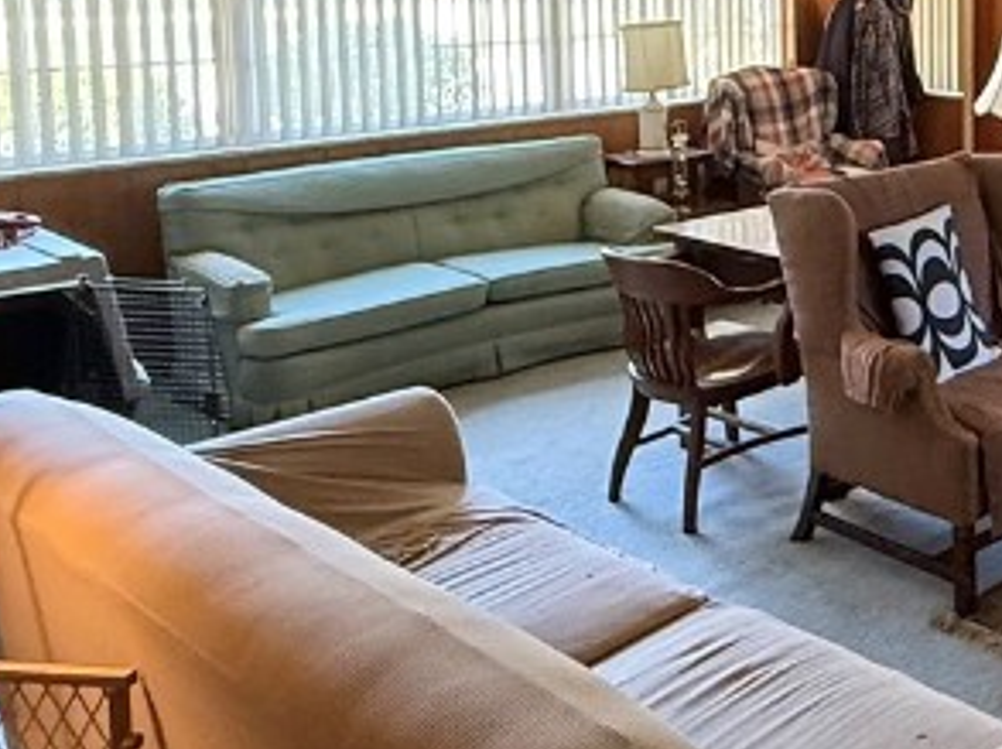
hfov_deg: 33.0
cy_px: 58
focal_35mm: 49
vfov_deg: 28.3
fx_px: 1417
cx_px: 1156
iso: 640
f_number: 2.2
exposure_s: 1/60
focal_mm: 2.22
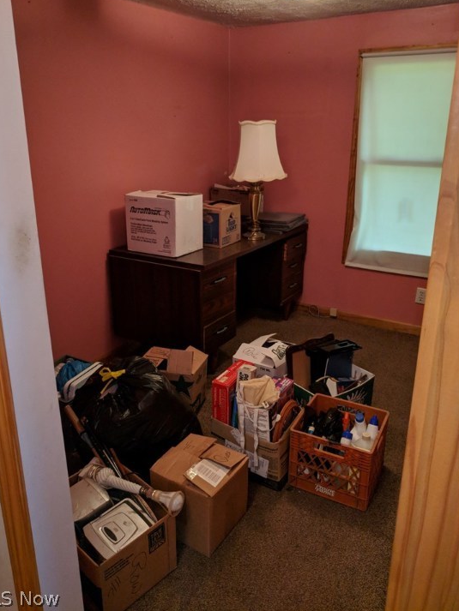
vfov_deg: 63.4
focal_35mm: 28
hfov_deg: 49.7
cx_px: 217
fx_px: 495
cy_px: 284
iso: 391
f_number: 2
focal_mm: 4.67
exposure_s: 1/60
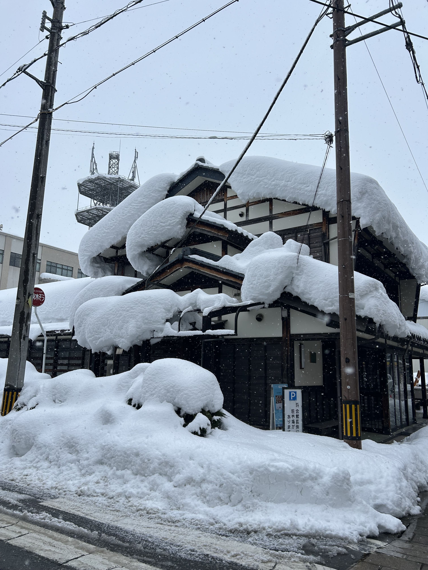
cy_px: 285
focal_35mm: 26
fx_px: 429
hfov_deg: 53.1
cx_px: 214
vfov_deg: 67.3
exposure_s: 1/2994
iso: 50
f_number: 1.5
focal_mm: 5.7
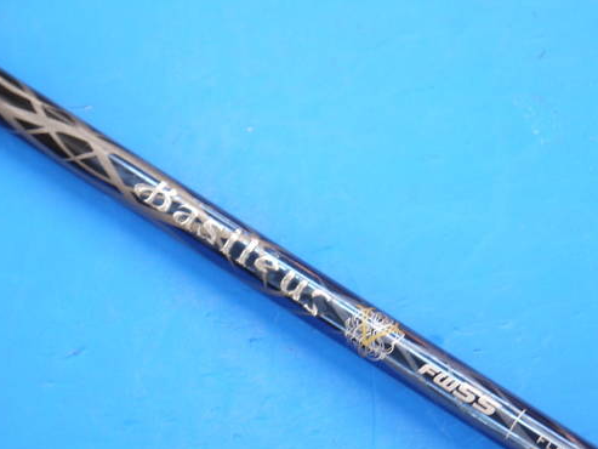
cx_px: 337
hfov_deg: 18.0
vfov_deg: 13.6
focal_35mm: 109
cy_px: 280
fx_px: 1883
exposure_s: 1/80
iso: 640
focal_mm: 42
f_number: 5.6
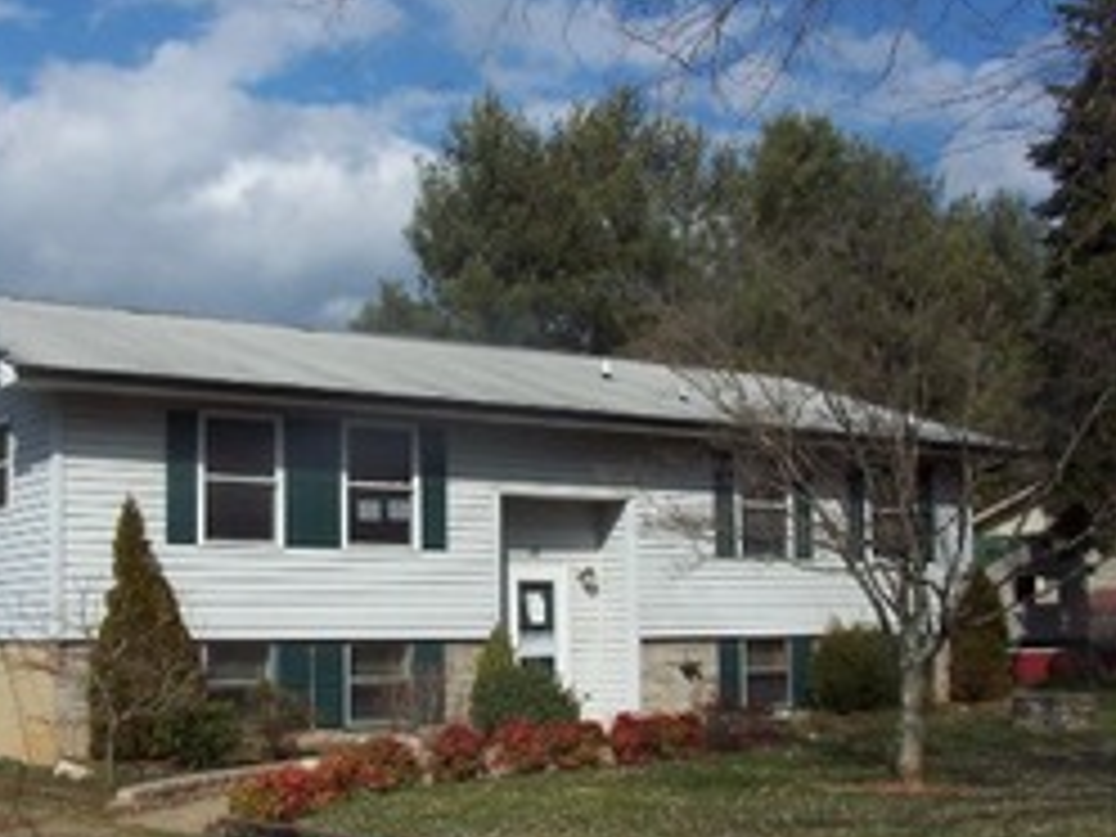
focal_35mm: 53
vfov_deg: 27.5
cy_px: 490
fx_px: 1709
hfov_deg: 36.1
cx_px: 459
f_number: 5.6
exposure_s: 1/750
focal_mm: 6.3
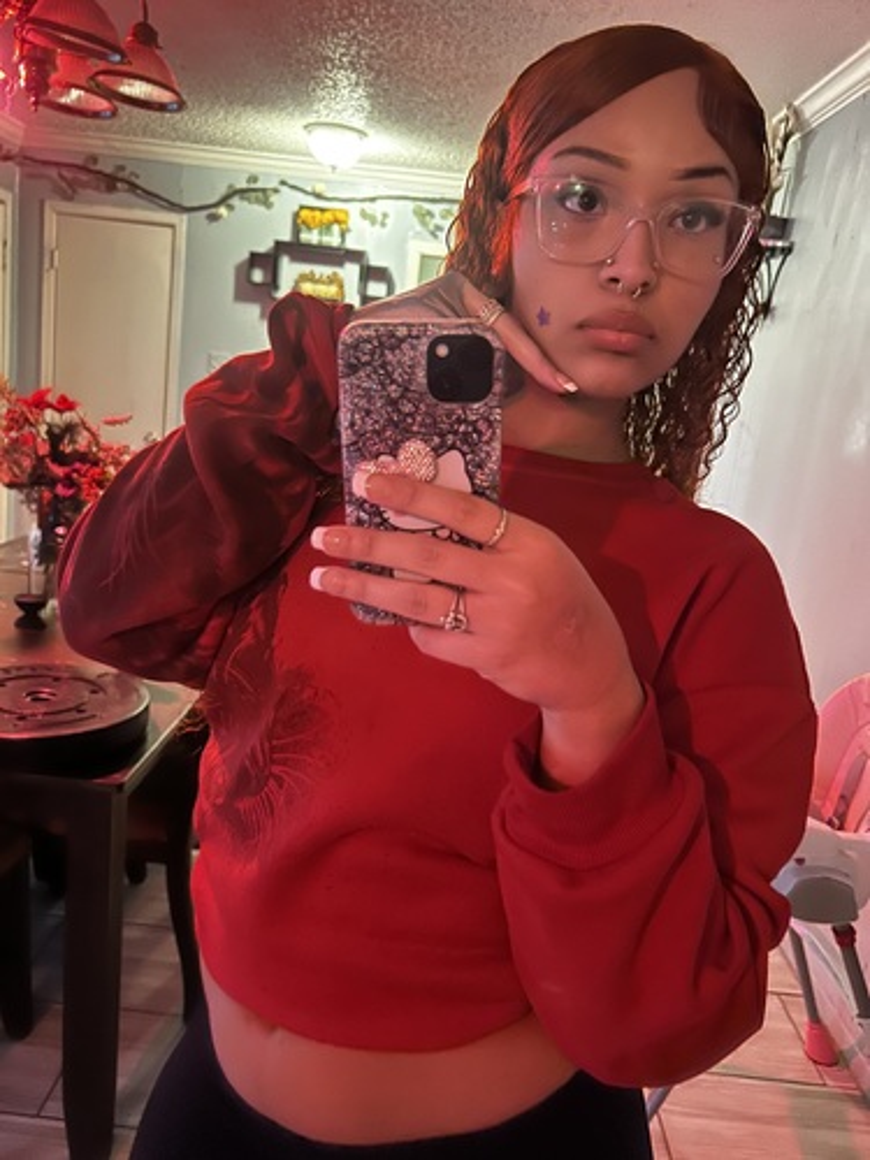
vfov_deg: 67.3
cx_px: 435
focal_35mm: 26
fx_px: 871
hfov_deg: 53.1
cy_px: 580
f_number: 1.5
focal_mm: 5.7
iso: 1000
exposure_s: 1/20
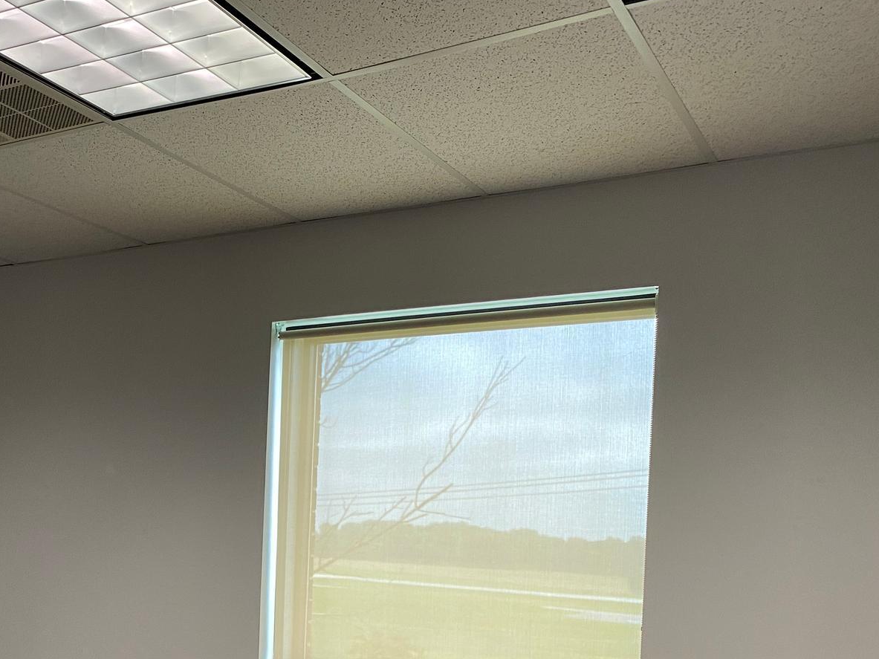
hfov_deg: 40.0
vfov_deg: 31.0
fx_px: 1143
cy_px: 565
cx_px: 148
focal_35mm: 45
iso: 125
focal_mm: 4.25
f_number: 1.8
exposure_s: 1/60
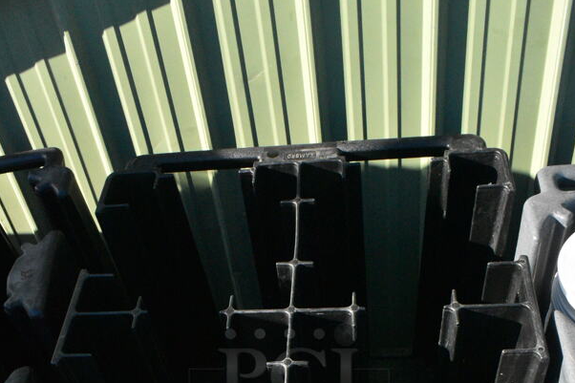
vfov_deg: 30.6
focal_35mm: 41
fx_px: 655
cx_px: 289
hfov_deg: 47.4
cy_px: 373
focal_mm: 18
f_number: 20
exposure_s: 1/1600
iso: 6400
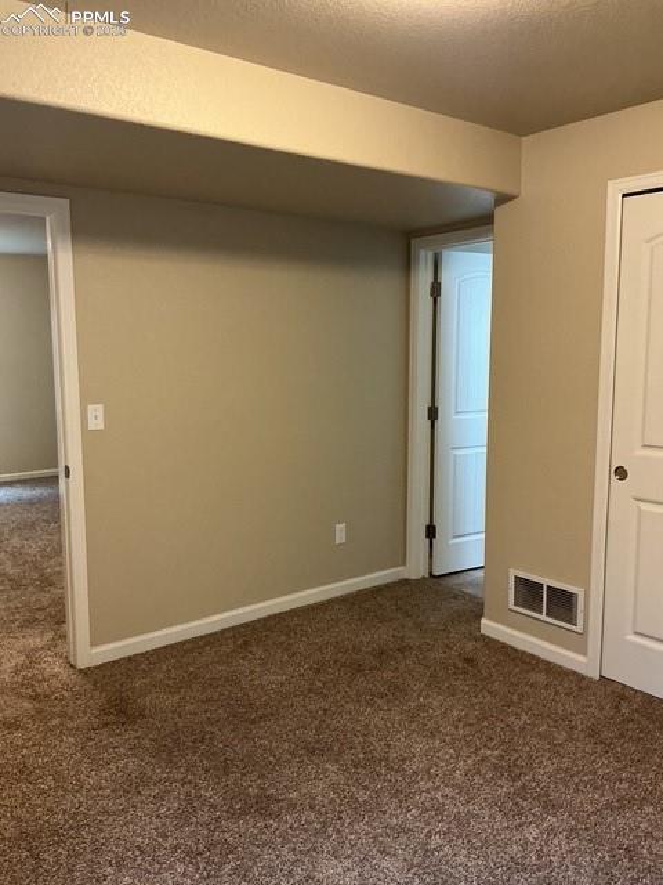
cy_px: 442
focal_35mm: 29
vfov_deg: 61.7
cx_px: 332
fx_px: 741
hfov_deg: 48.2
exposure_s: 1/60
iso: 160
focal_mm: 3
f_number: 1.8
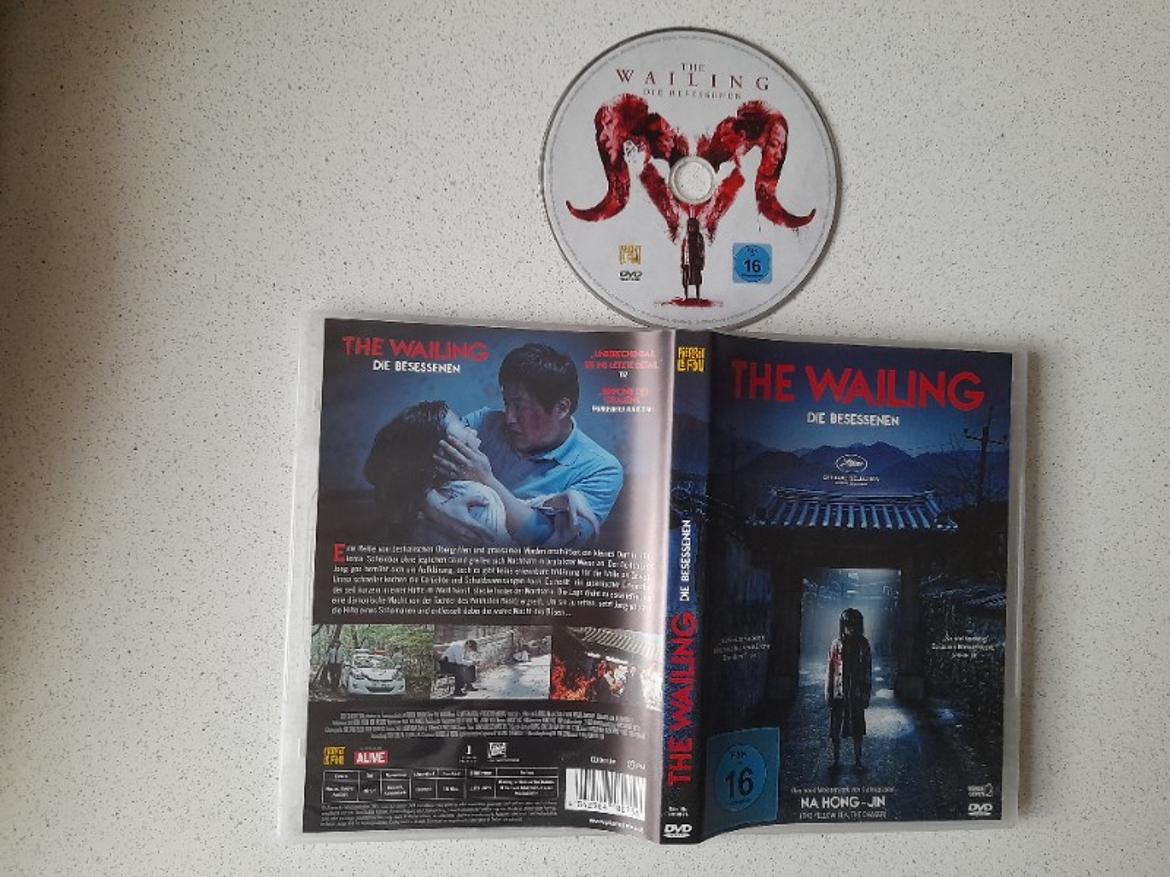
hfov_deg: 69.4
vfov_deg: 54.9
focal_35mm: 25
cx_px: 585
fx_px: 845
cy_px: 438
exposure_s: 1/50
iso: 320
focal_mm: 4.6
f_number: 2
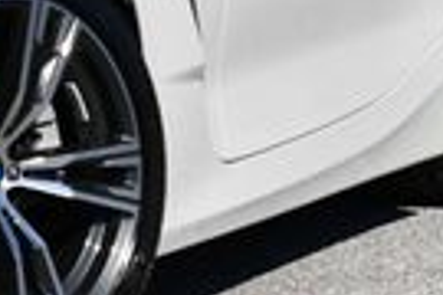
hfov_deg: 6.3
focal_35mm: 322
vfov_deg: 4.2
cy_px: -154
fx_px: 3962
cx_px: -312
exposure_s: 1/320
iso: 100
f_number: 9
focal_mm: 34
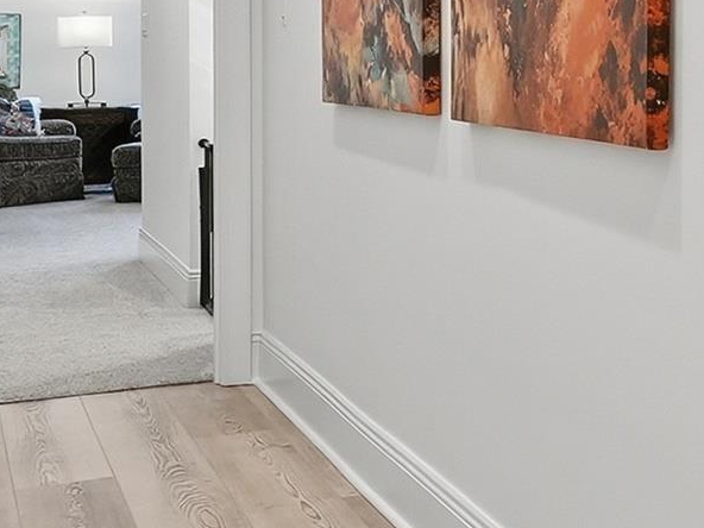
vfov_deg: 18.6
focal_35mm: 78
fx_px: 1586
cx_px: 1144
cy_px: 55
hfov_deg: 20.3
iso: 250
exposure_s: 1/25
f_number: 9
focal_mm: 16
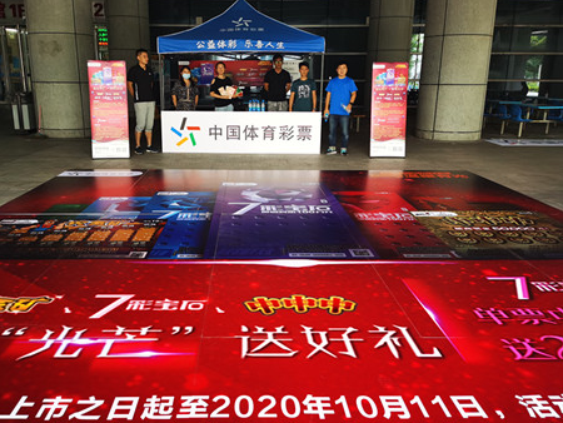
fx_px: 488
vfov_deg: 46.8
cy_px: 190
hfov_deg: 59.8
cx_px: 251
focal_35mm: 30
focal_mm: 5.56
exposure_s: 1/100
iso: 160
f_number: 1.6
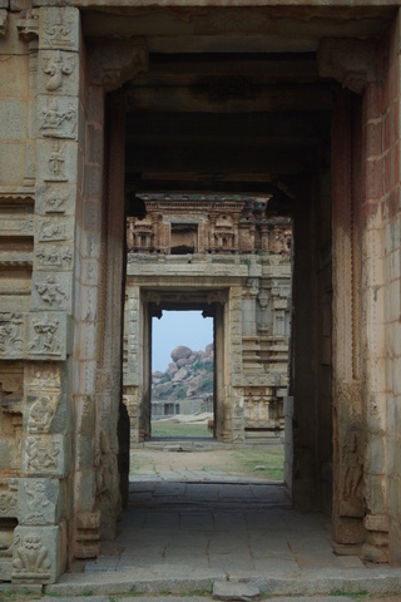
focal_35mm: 68
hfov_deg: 20.2
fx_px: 1128
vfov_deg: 29.9
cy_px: 301
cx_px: 200
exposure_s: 1/60
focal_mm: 45
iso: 200
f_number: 4.5
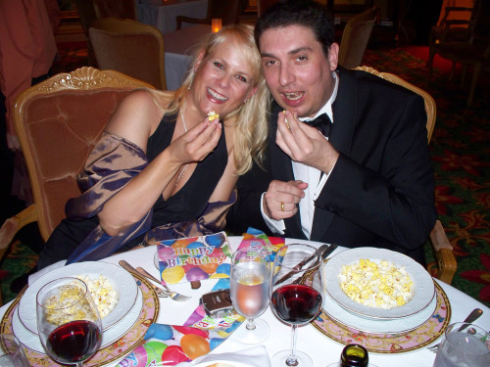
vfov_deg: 39.7
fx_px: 510
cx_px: 245
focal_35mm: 36
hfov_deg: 51.4
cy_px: 184
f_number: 2.8
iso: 200
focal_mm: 7.54
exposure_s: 1/30
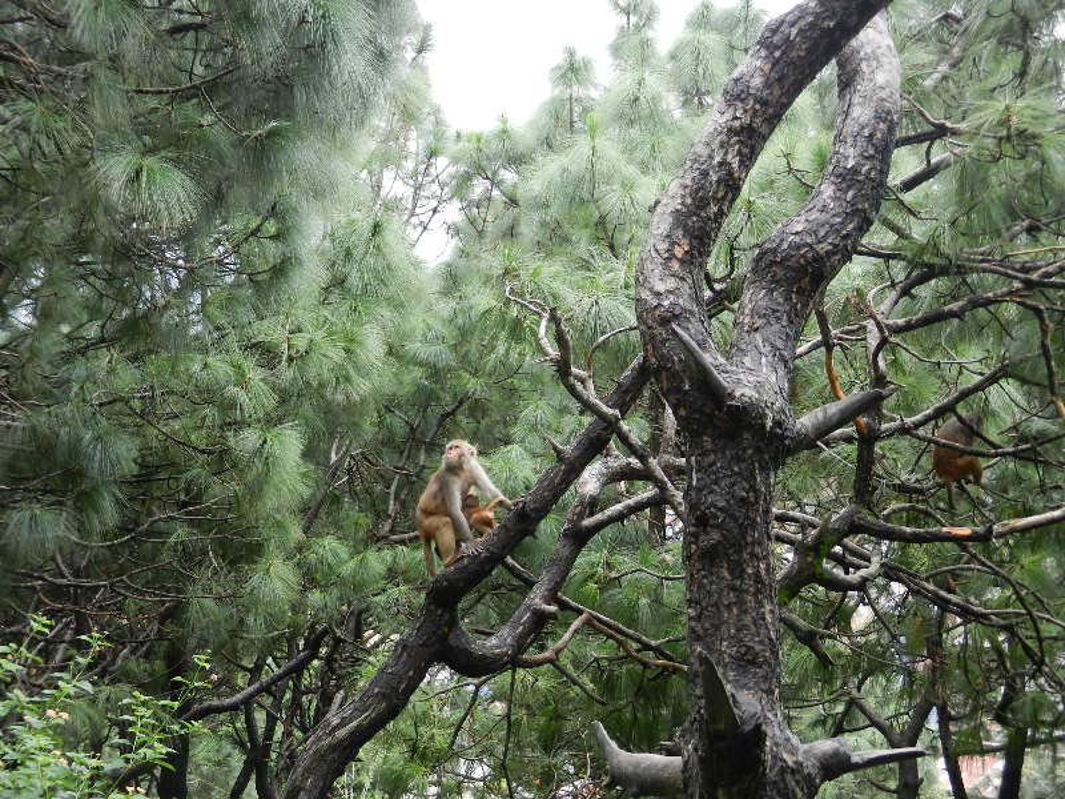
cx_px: 532
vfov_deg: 27.5
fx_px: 1631
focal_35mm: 53
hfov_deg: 36.2
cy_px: 400
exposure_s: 1/100
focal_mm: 9.4
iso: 160
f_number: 4.4
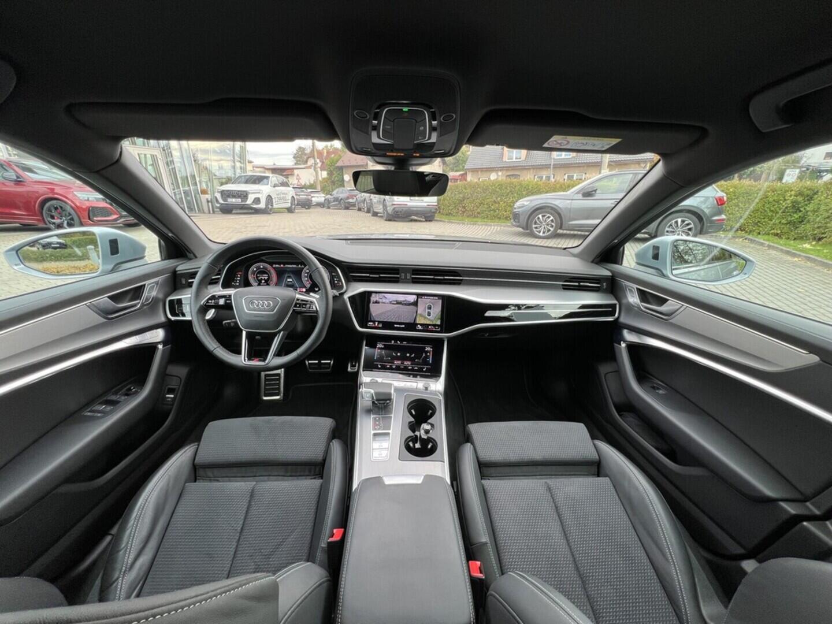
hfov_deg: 106.2
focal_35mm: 13
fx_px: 312
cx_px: 416
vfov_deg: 89.9
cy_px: 312
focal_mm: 1.57
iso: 64
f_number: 1.8
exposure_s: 1/99
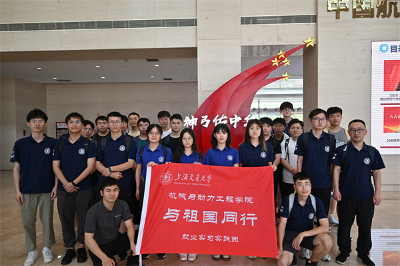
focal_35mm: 24
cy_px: 133
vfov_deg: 53.1
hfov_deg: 73.7
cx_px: 200
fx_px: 267
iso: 400
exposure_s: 1/100
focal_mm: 24
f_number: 4.5
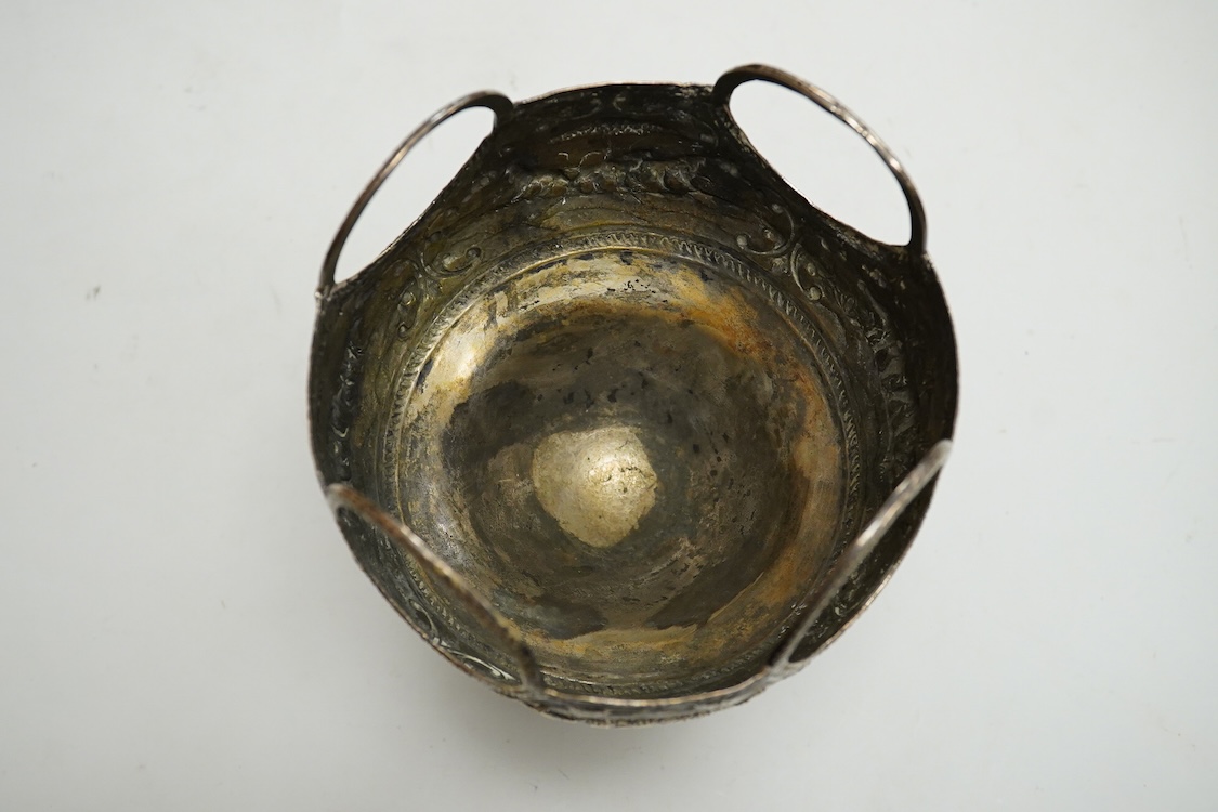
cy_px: 406
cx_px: 609
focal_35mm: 45
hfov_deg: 43.6
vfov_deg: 29.9
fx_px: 1522
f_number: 9
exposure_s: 1/200
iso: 2500
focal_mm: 30
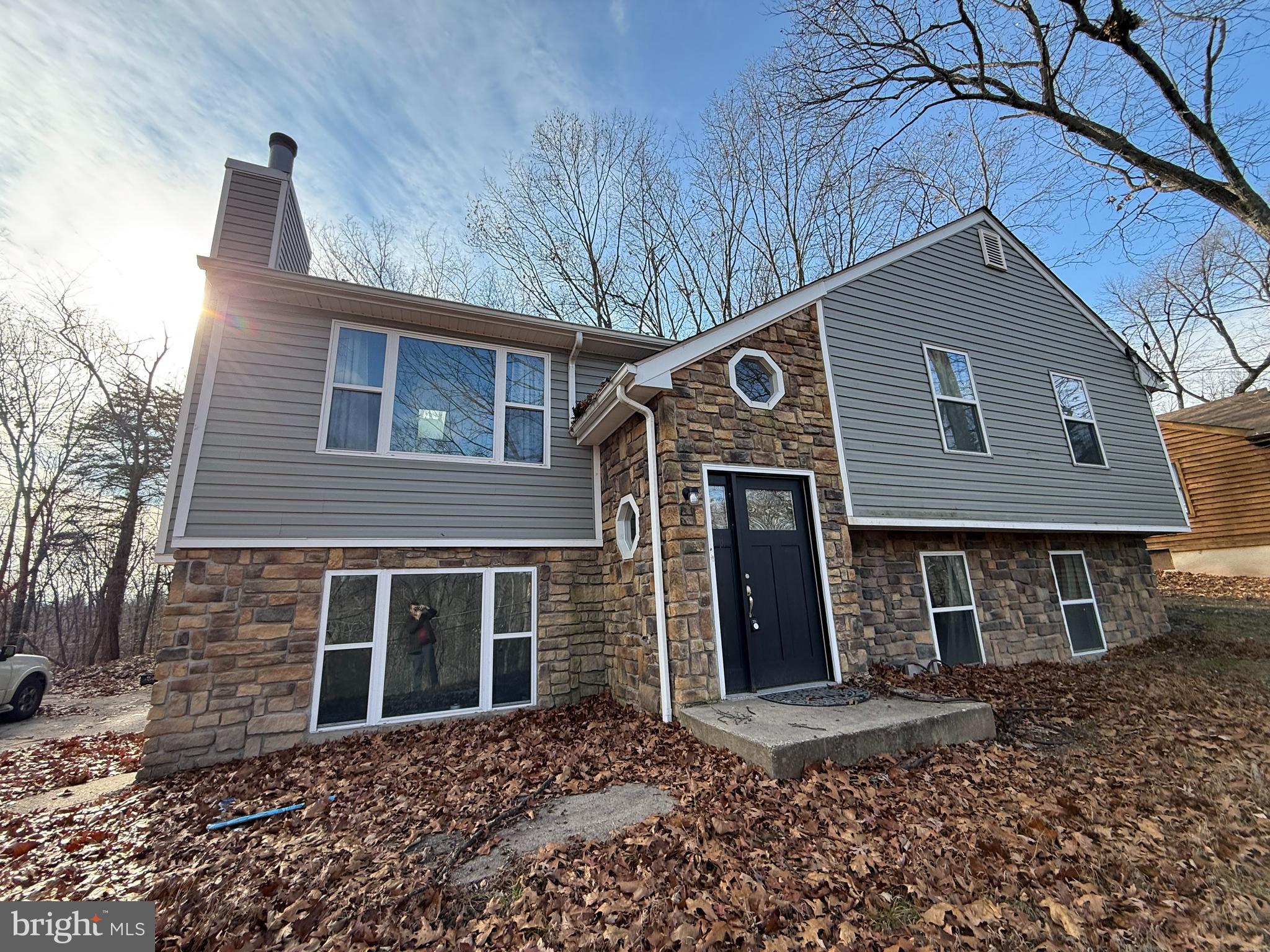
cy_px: 476
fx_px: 514
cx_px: 635
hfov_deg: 102.1
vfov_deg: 85.7
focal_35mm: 14
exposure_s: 1/574
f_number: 2.2
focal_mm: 2.22
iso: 64
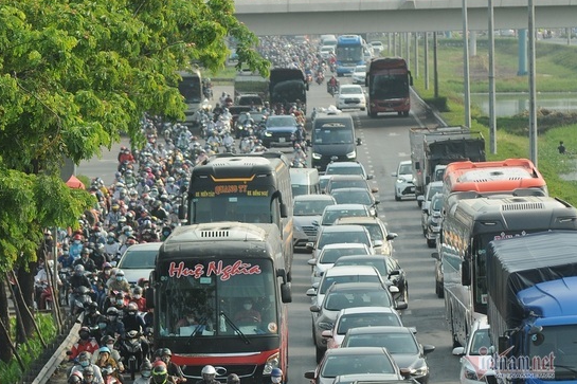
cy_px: 200
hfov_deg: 8.6
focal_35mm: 240
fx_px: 3838
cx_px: 271
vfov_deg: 5.7
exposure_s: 1/1000
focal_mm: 145
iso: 250
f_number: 4.5
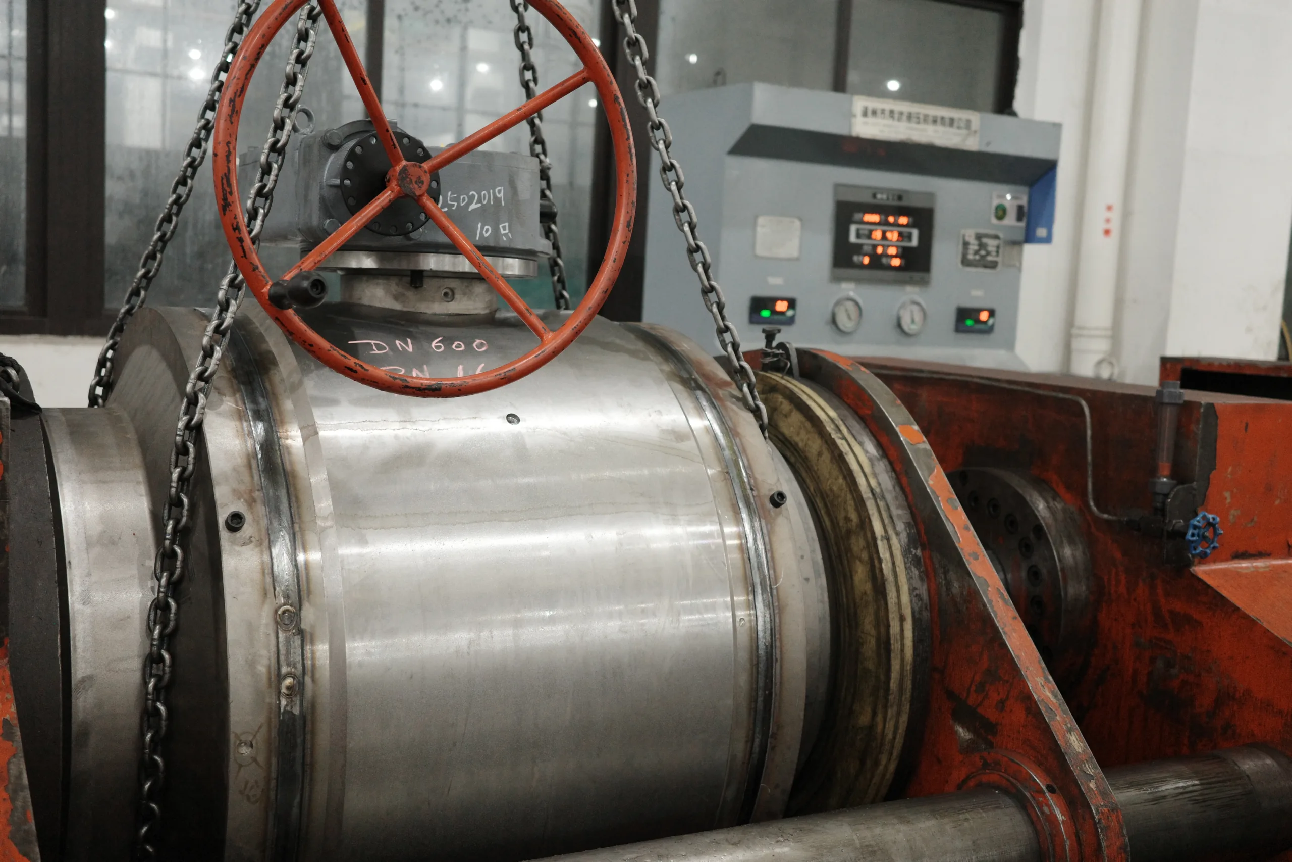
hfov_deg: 48.5
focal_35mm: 40
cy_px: 431
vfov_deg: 33.4
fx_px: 1436
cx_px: 646
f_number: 2.8
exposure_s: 1/40
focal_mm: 26
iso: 1600
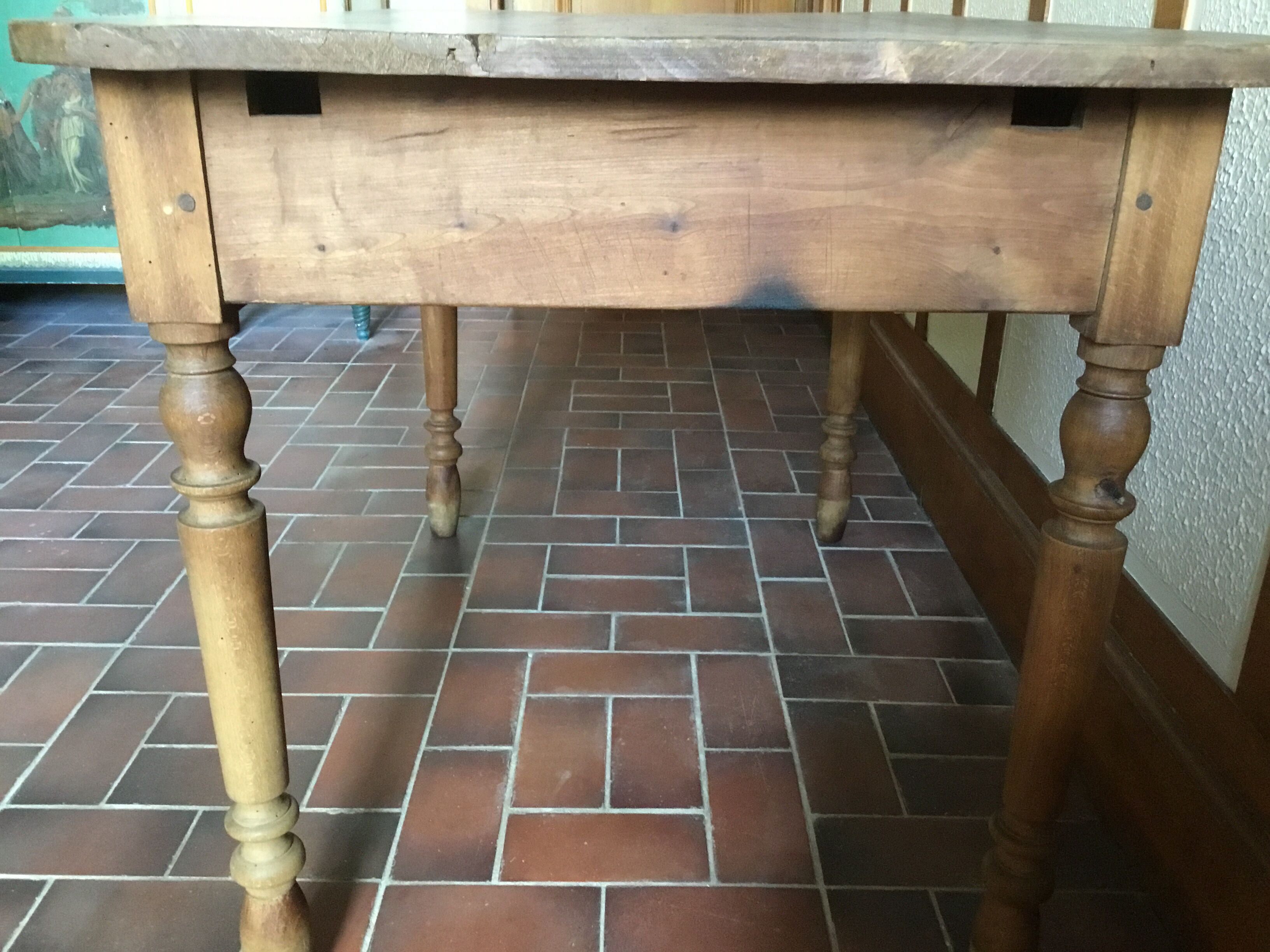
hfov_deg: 58.4
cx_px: 635
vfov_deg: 45.4
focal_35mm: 31
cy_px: 476
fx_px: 1137
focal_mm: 3.3
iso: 250
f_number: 2.4
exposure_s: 1/17
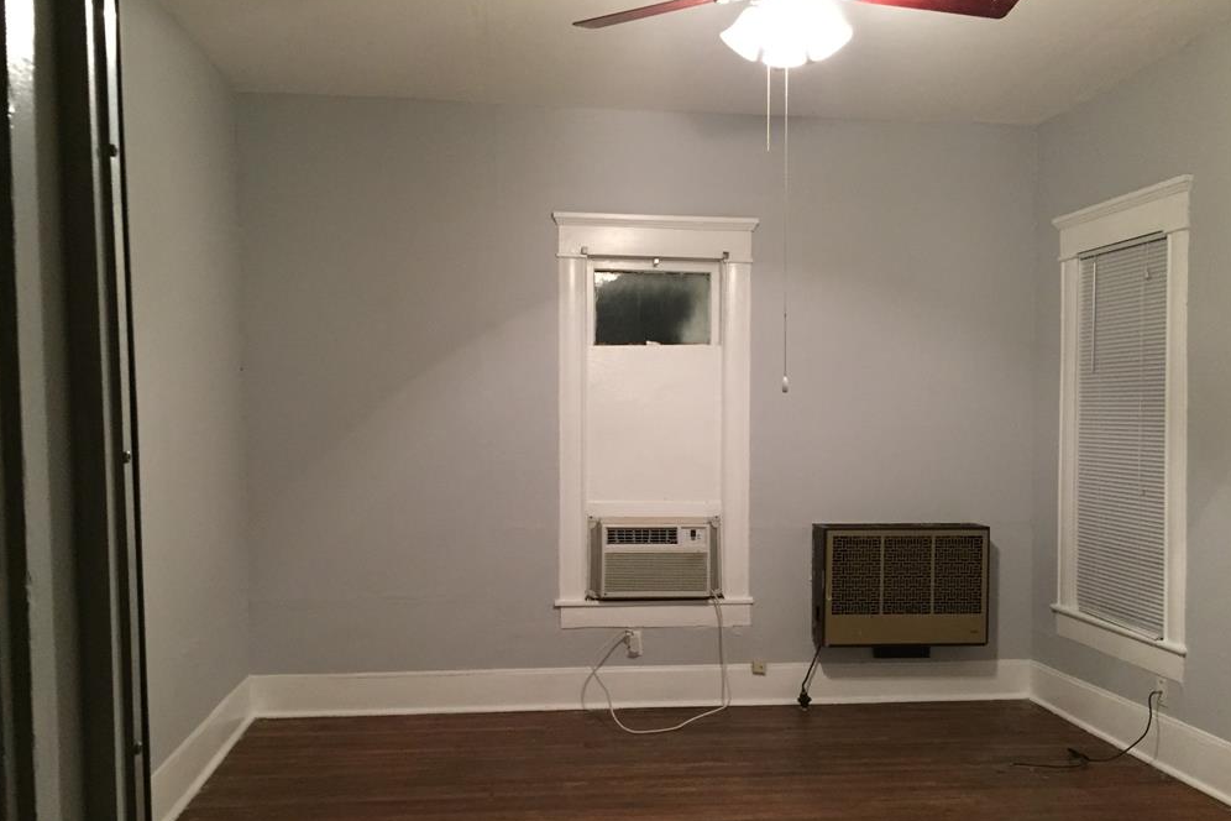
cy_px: 460
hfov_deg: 60.3
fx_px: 1060
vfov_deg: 42.3
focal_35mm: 31
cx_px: 624
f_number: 2.2
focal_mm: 4.15
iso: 250
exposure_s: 1/15
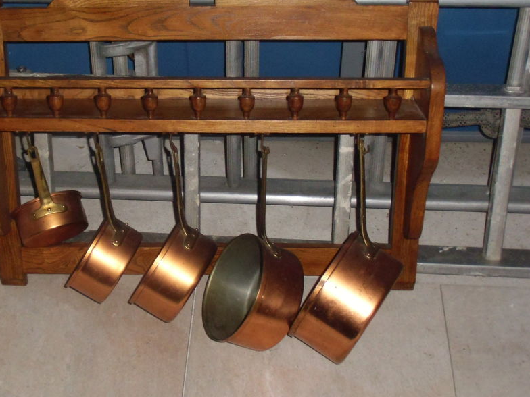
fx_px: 781
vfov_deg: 28.6
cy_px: 191
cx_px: 193
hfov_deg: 37.2
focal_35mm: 51
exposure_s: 1/60
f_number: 4
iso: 400
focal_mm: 7.15
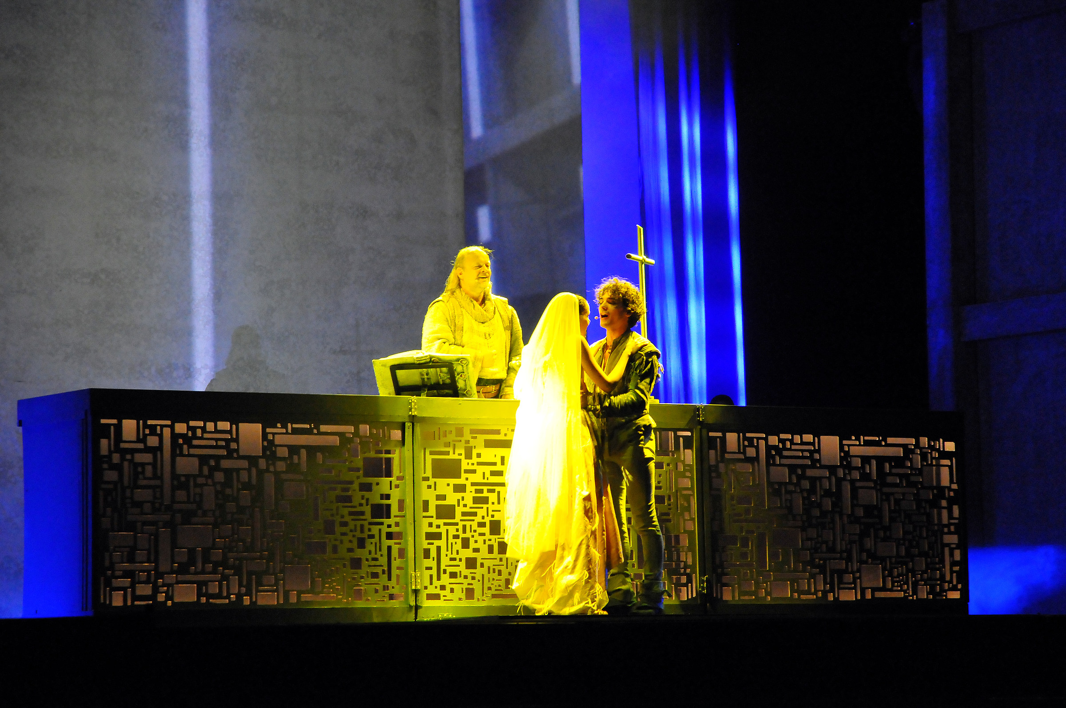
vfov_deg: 10.7
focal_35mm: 128
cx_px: 533
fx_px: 3771
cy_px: 354
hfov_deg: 16.1
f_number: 5.6
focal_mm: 85
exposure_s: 1/40
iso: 3200
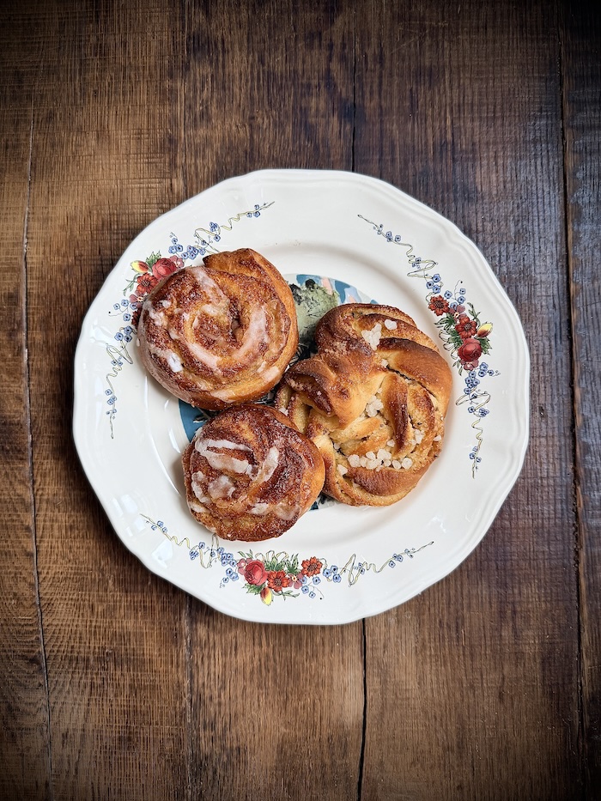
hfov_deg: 56.8
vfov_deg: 71.6
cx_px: 300
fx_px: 555
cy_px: 400
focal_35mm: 24
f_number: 1.78
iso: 50
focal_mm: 6.76
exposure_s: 1/137
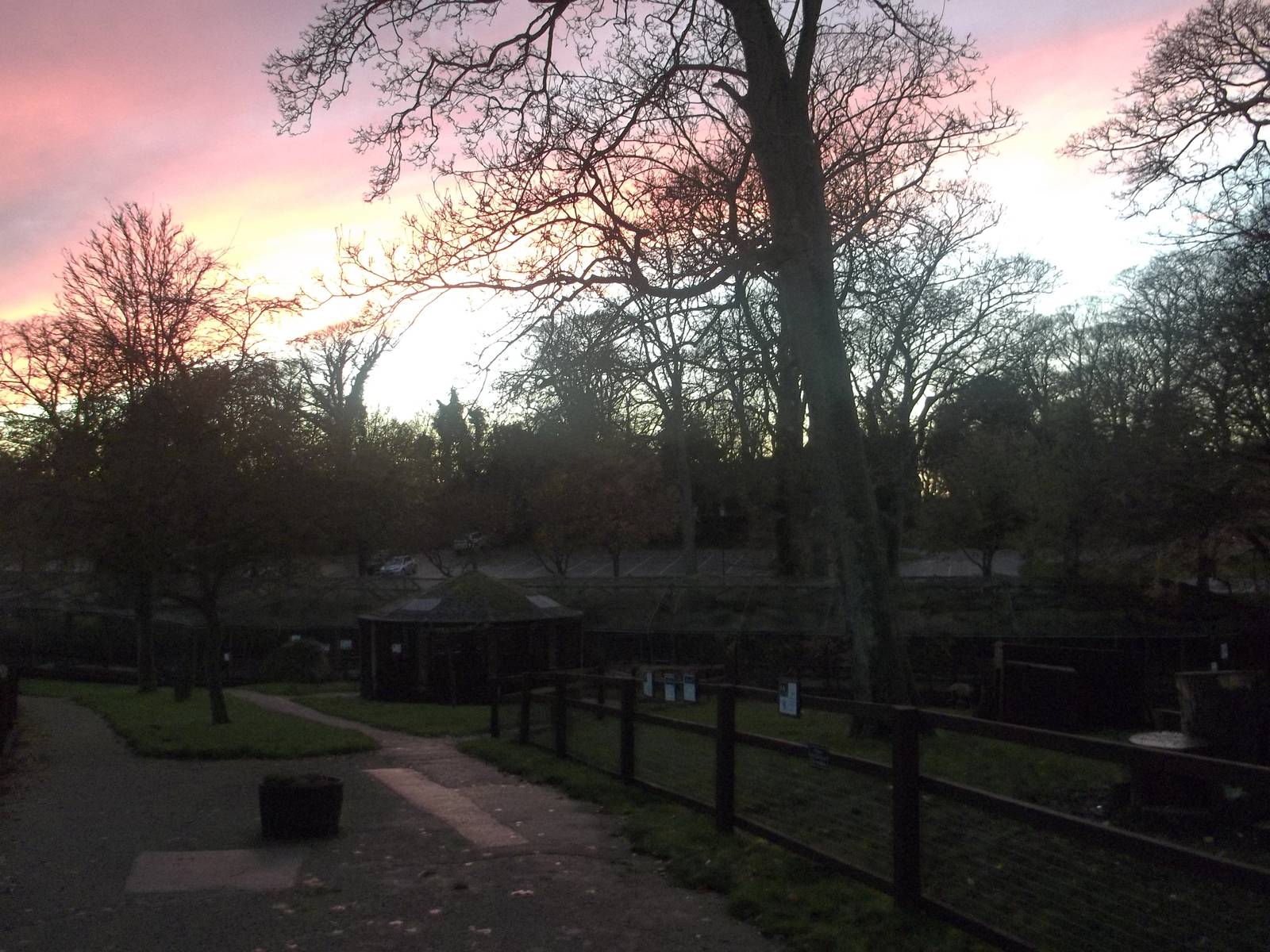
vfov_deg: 42.9
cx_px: 635
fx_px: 1211
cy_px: 476
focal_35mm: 33
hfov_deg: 55.4
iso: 160
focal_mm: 5.9
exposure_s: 1/25
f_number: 3.3
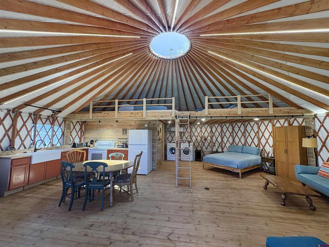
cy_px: 124
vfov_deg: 85.7
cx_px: 164
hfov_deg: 102.1
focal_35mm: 14
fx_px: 133
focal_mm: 2.22
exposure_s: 1/120
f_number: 2.2
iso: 250
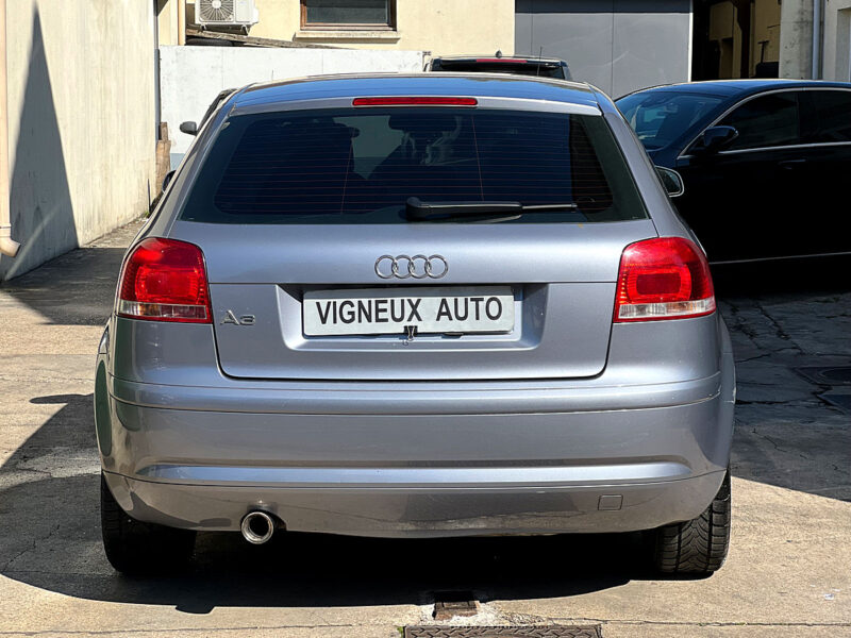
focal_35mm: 77
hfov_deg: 25.3
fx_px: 1893
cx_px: 426
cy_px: 319
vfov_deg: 19.1
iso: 32
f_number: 2.8
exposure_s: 1/867
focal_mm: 9
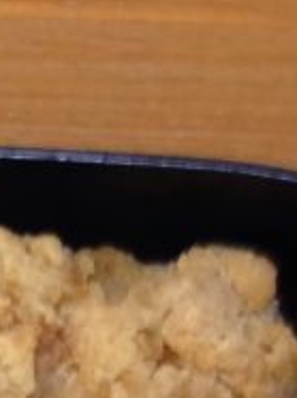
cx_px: -368
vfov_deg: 9.5
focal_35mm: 193
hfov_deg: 7.3
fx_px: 2213
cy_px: 841
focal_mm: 4.28
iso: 100
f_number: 2.4
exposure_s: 1/20
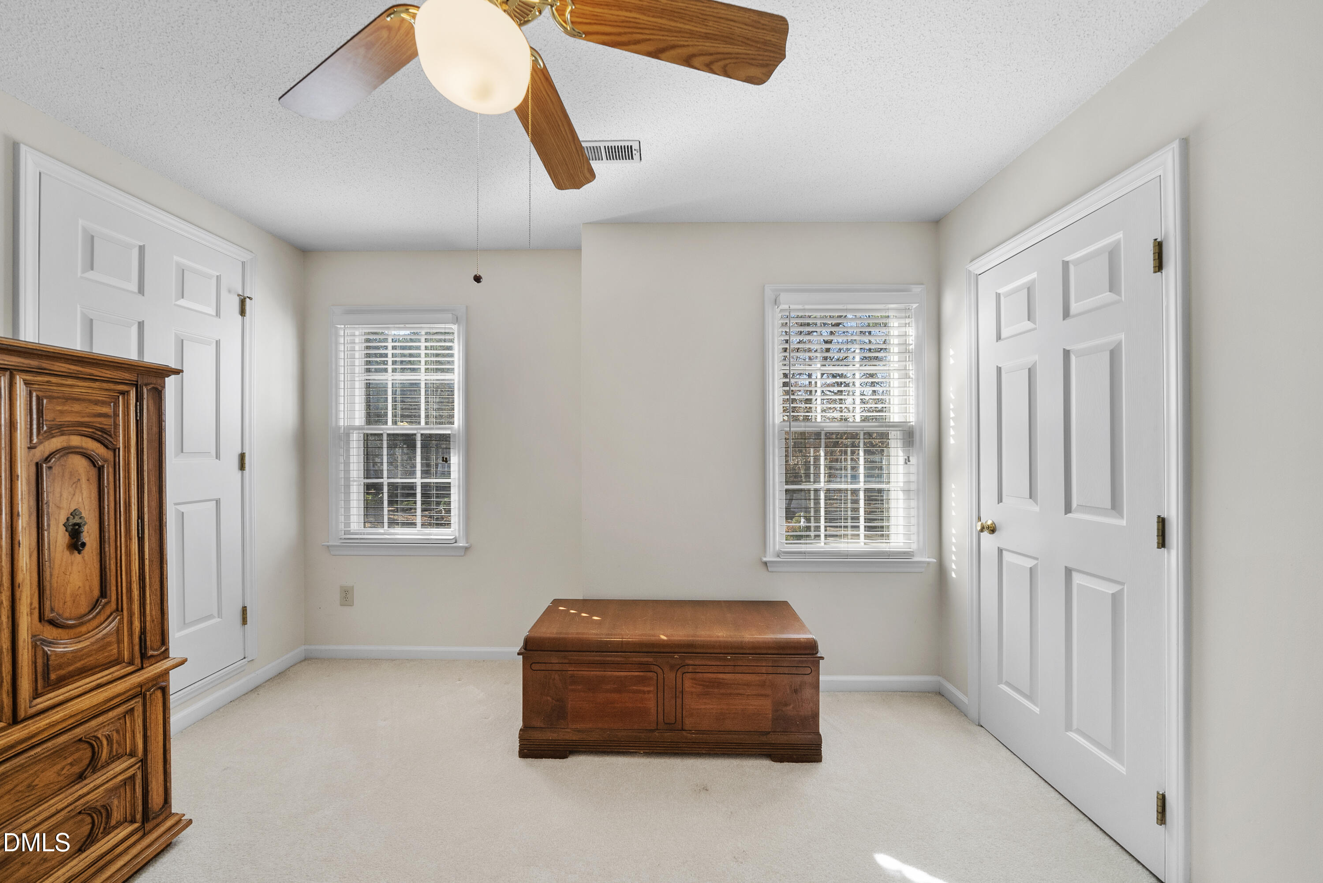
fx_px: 441
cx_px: 662
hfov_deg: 112.6
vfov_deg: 90.1
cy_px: 442
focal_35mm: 12
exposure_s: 1/30
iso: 640
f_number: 7.1
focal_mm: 12
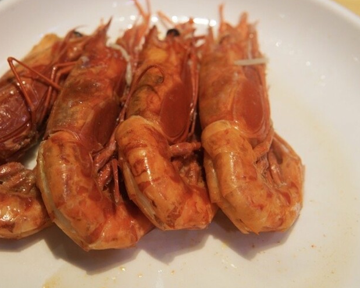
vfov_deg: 26.2
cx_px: 119
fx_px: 618
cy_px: 132
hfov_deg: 32.2
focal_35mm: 58
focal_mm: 30
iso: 320
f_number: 4
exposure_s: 1/60
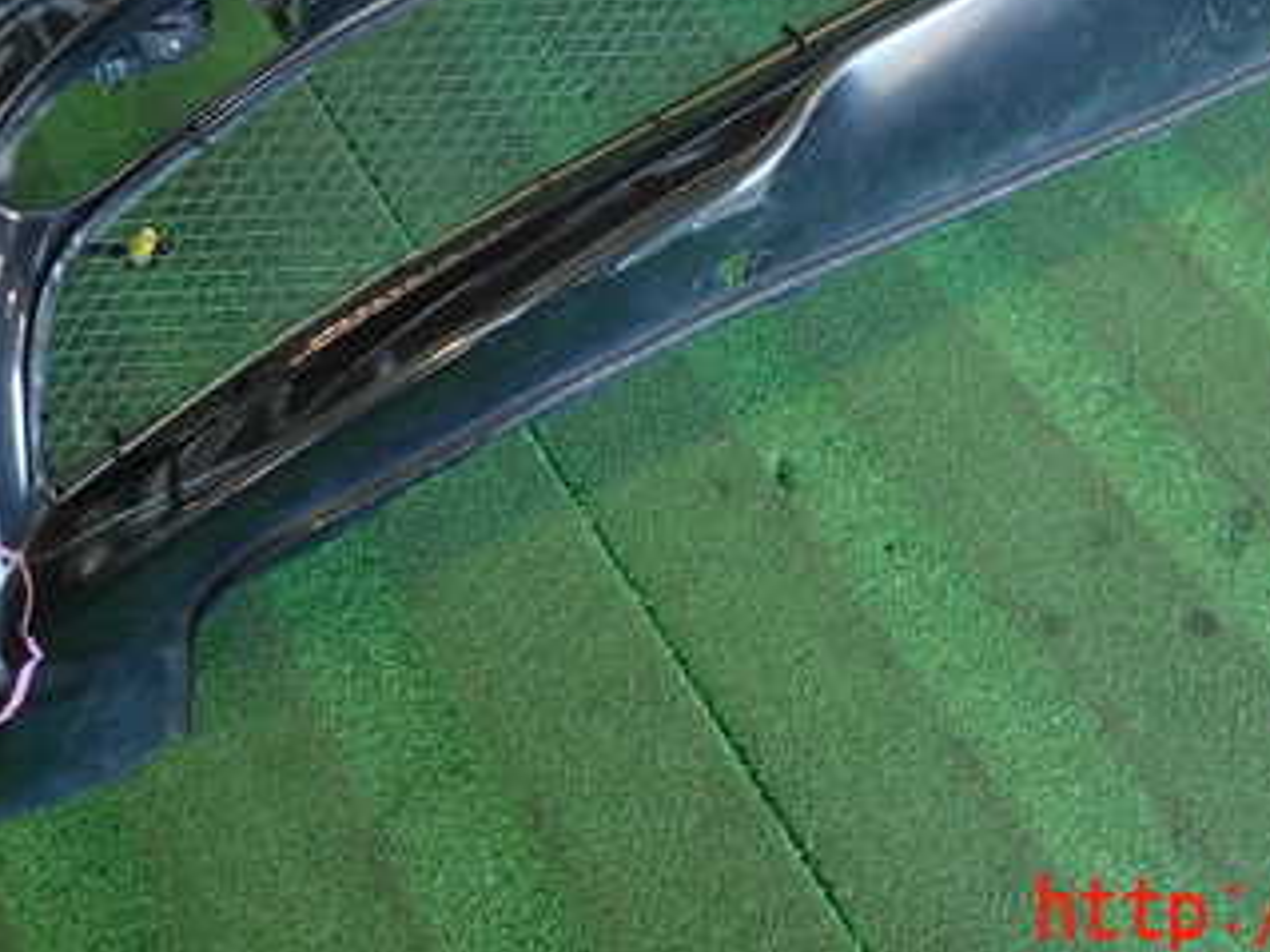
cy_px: 68
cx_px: 741
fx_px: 1724
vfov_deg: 29.4
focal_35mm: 47
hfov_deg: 40.3
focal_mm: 4.5
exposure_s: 1/50
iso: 200
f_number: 2
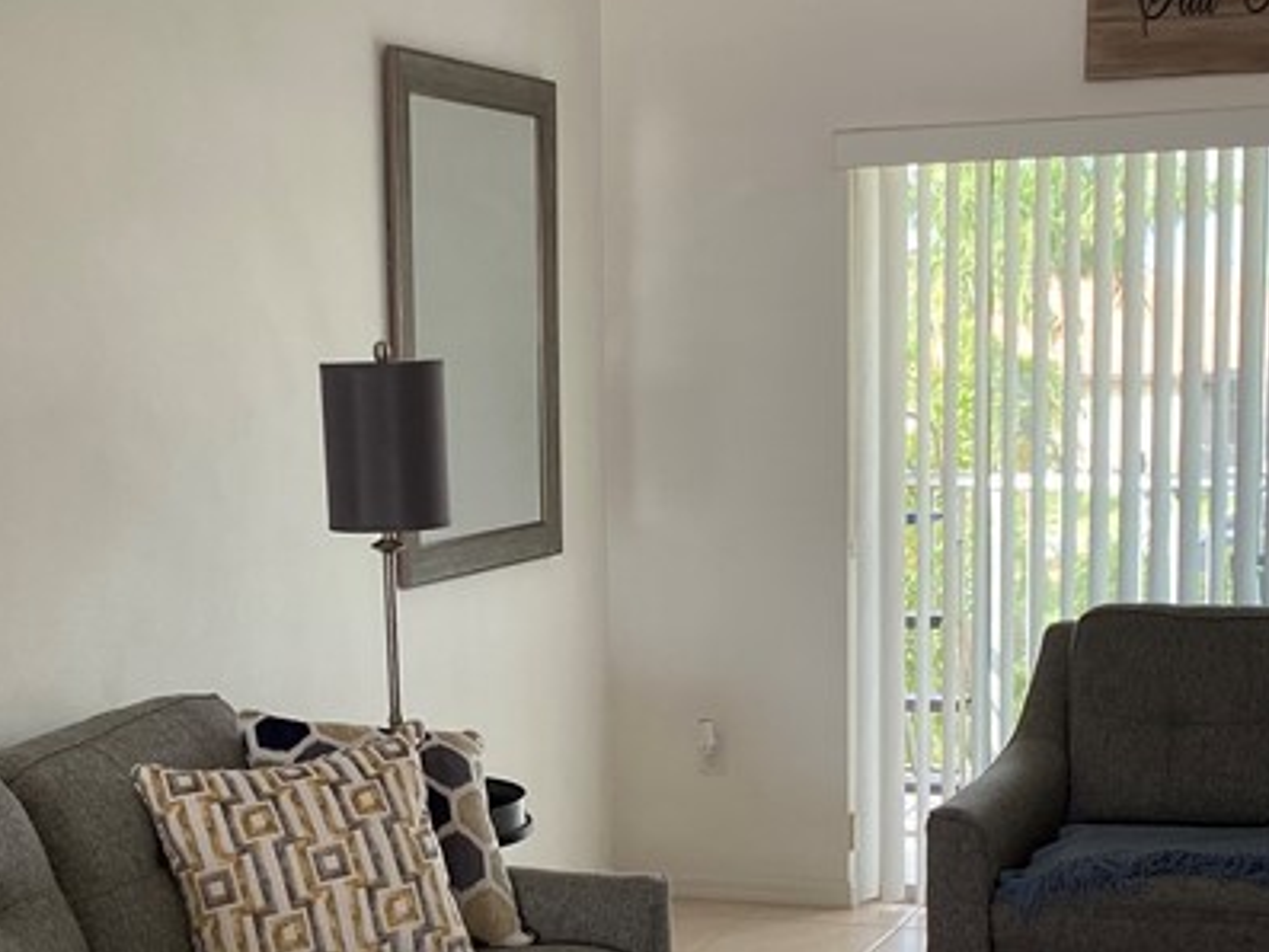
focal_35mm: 67
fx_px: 2457
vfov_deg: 21.8
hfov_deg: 29.0
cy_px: 700
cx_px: 642
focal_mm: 4.25
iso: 64
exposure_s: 1/121
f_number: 1.8
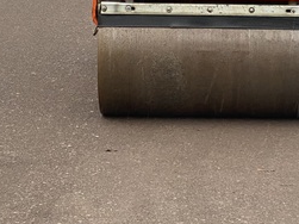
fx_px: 1433
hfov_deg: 11.9
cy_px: -49
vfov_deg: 8.8
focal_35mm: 166
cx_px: 193
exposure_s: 1/121
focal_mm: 6
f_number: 2
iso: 80
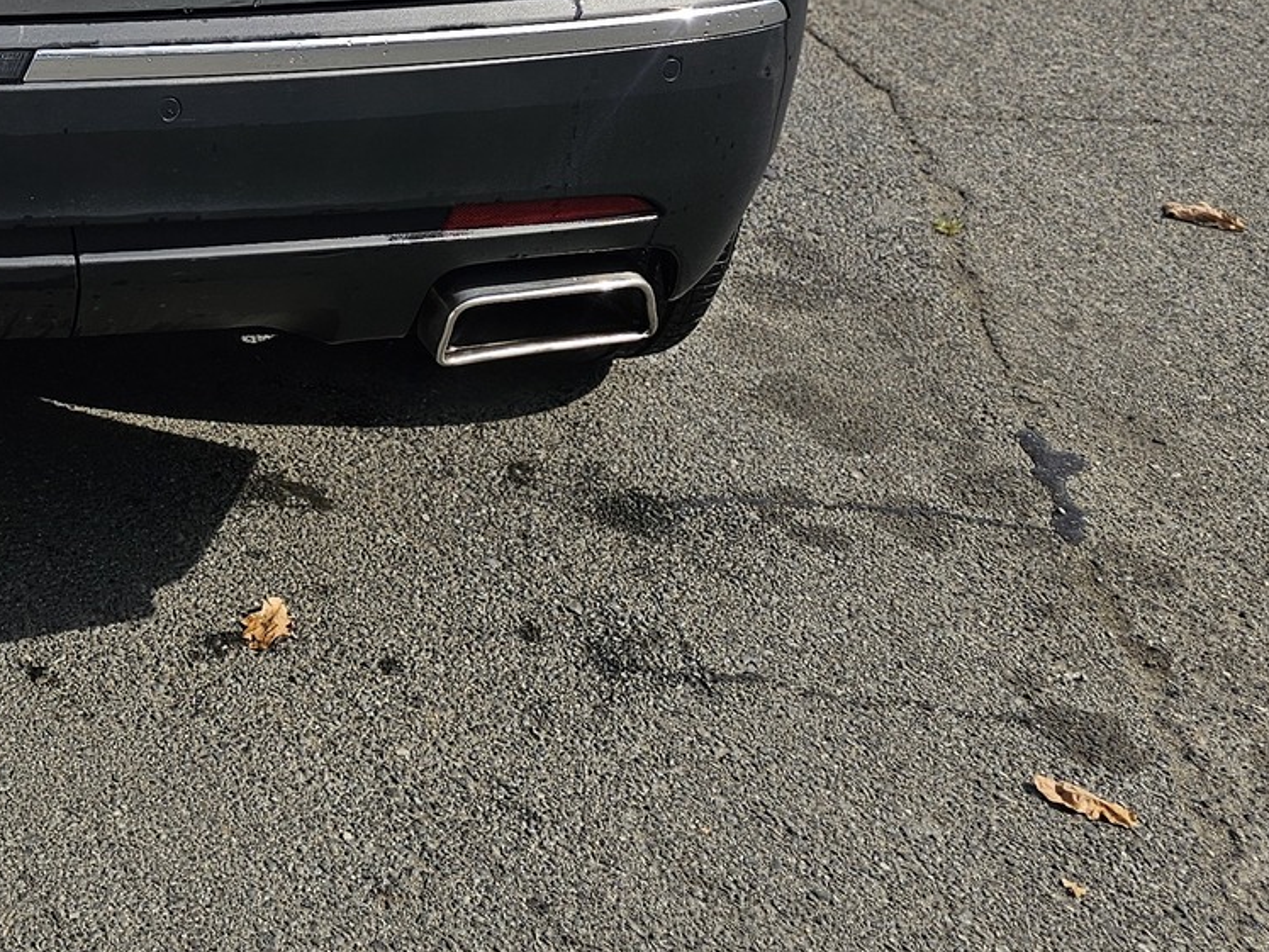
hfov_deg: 27.4
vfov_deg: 21.7
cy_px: -178
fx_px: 2310
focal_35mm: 63
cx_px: -212
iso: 10
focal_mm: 6.3
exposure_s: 1/705
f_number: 1.7
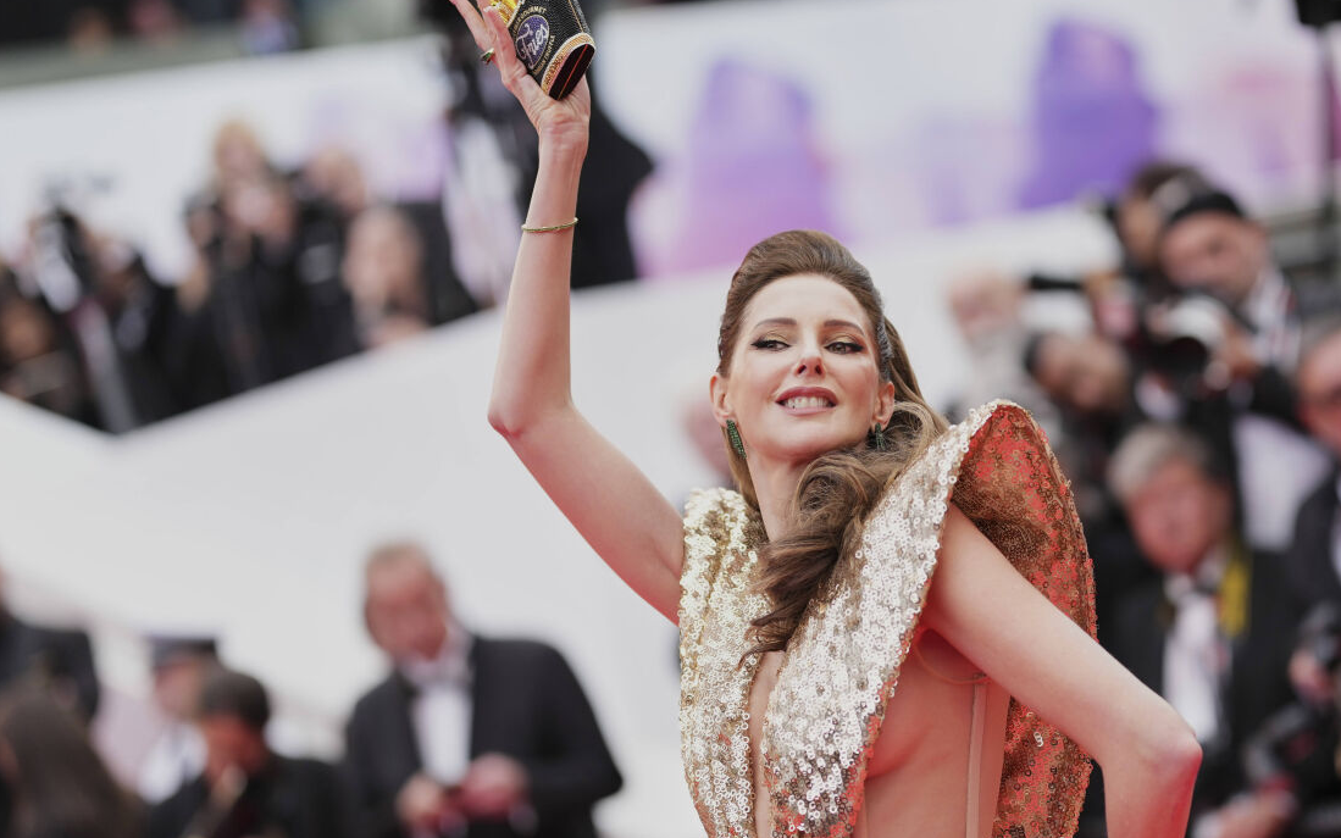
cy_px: 524
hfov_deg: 15.0
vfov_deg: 9.4
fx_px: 5080
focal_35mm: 139
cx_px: 886
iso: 400
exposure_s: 1/2000
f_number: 1.4
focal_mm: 85
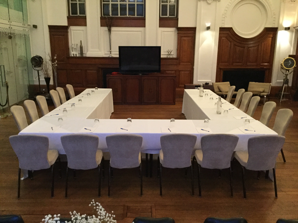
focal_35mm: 31
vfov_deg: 45.4
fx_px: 267
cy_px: 112
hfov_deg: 58.4
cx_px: 149
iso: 250
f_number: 2.4
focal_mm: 3.3
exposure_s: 1/15
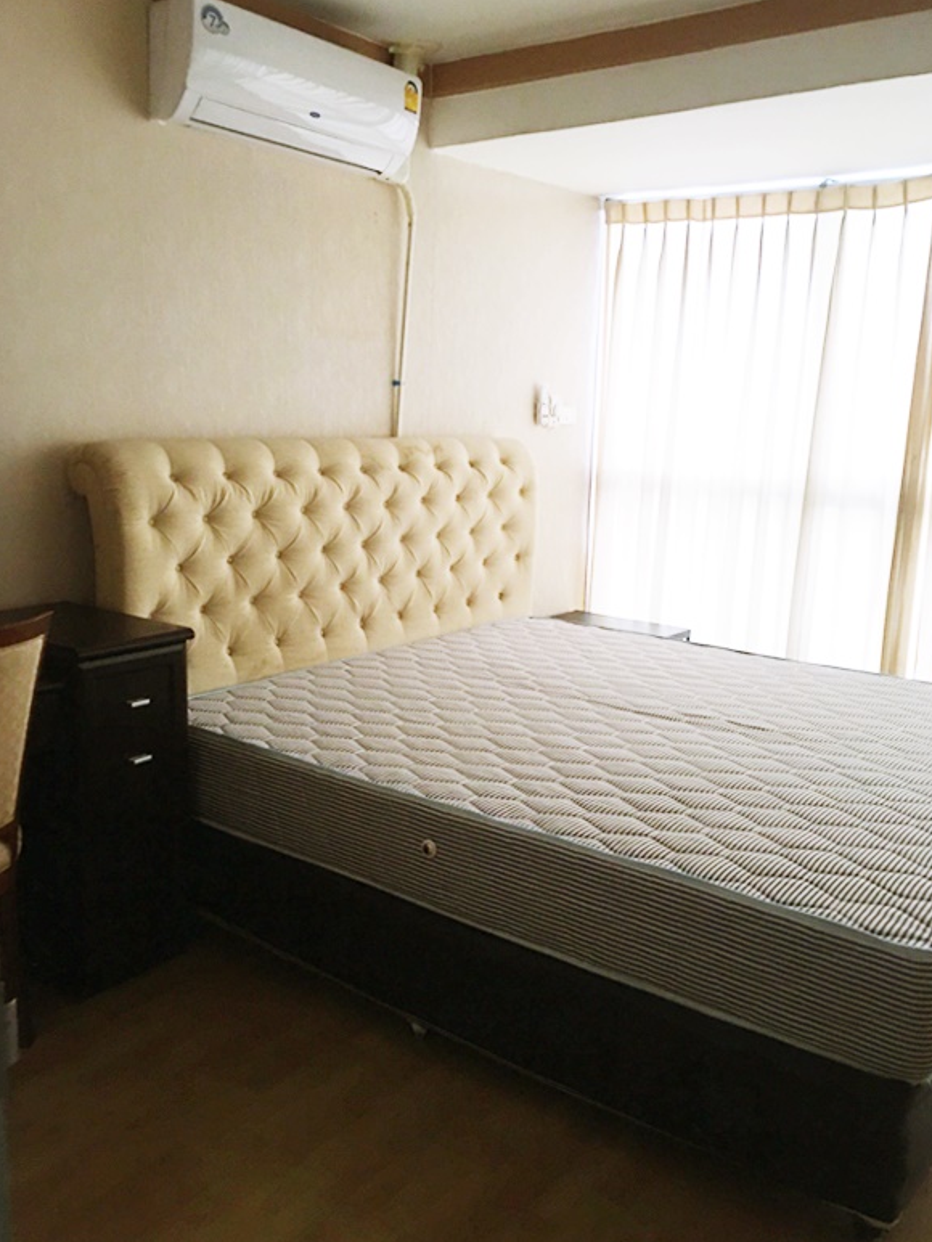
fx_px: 1077
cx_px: 472
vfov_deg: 59.9
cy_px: 604
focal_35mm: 30
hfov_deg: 46.8
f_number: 2.2
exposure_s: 1/17
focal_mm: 4.15
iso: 125
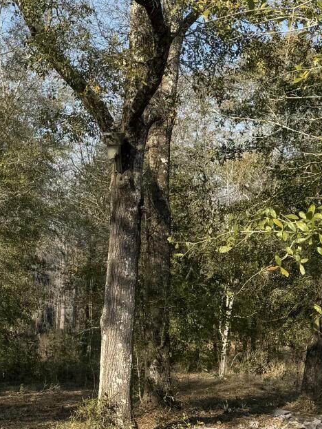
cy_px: 291
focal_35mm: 77
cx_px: 30
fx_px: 954
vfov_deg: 25.2
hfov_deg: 18.8
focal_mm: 6.76
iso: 80
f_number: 1.78
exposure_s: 1/2801
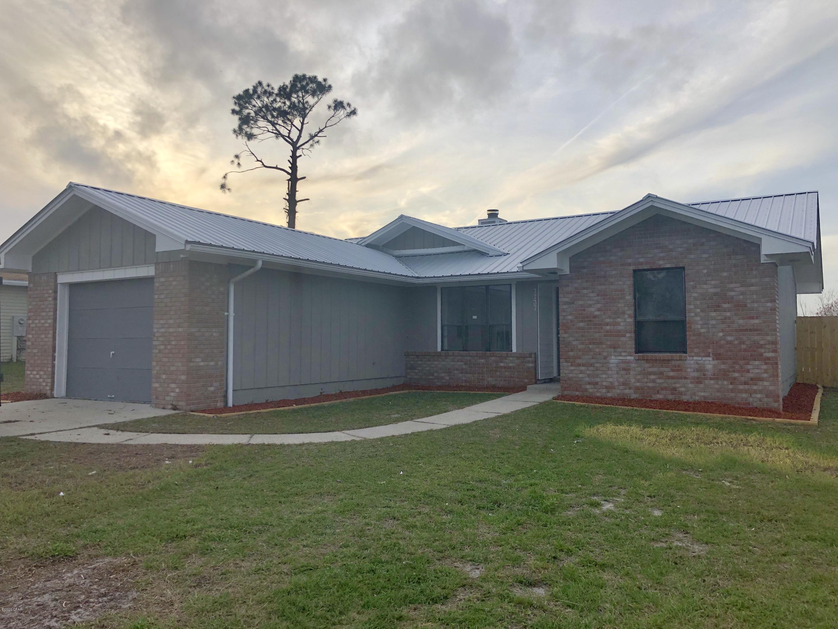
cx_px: 419
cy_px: 314
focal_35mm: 28
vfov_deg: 49.7
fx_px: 678
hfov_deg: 63.4
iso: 20
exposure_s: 1/1091
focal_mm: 4
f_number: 1.8
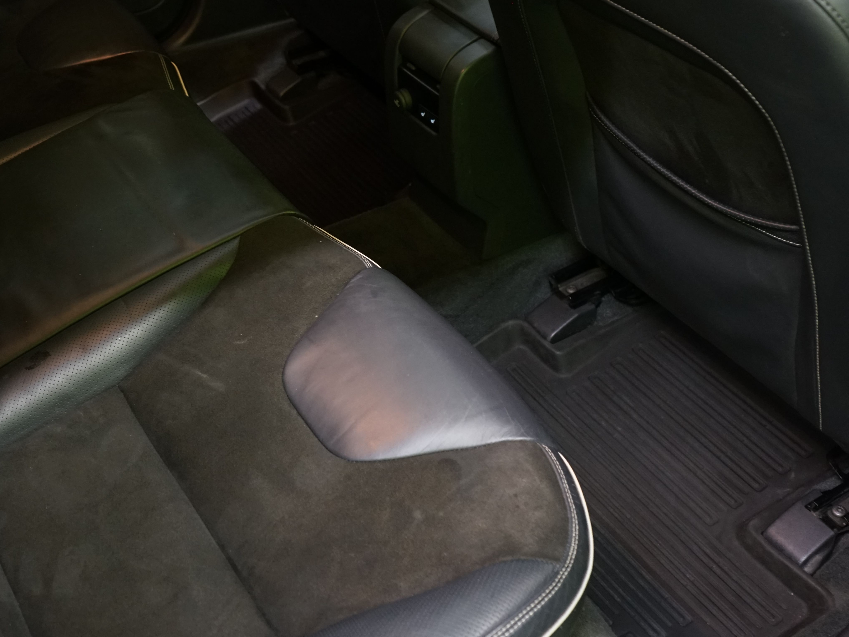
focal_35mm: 44
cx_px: 312
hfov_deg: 42.6
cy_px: 237
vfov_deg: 32.7
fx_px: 1079
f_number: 5
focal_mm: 31
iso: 2000
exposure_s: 1/13
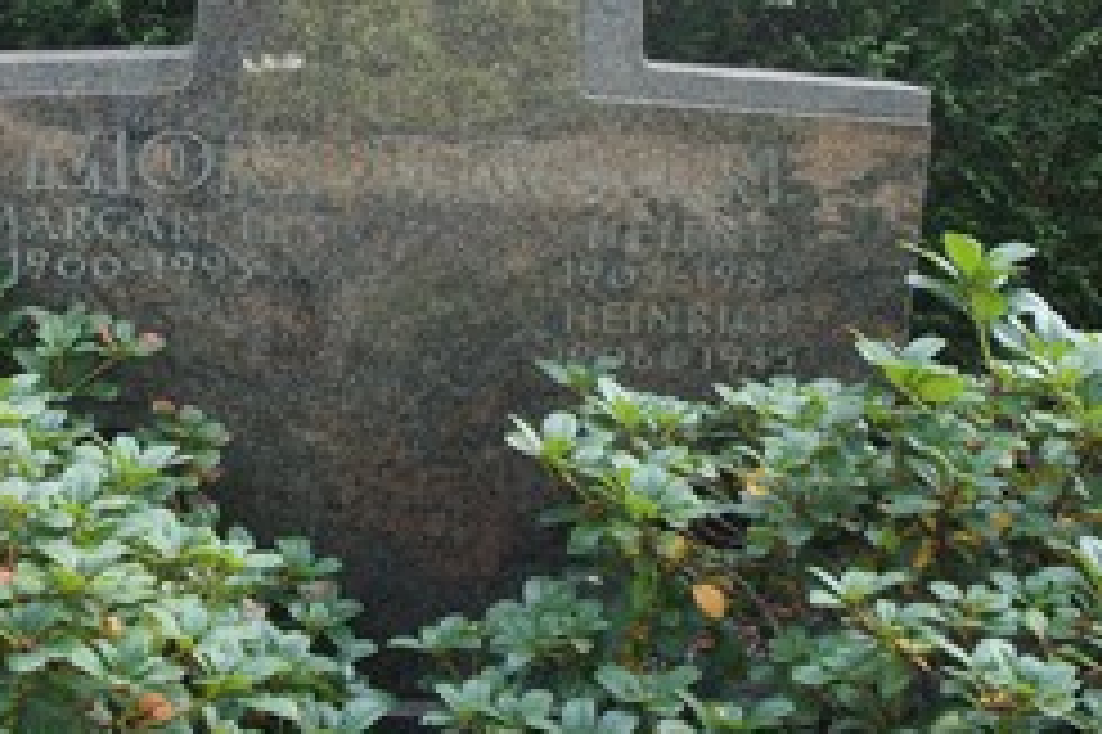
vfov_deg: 21.6
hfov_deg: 32.3
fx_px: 1897
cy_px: 140
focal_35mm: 62
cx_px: 414
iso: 500
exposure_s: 1/160
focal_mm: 22
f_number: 5
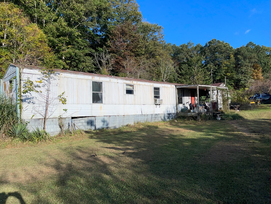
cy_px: 102
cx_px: 136
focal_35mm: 26
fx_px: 204
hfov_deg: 67.3
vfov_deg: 53.1
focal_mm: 5.1
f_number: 1.6
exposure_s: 1/7937
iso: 32
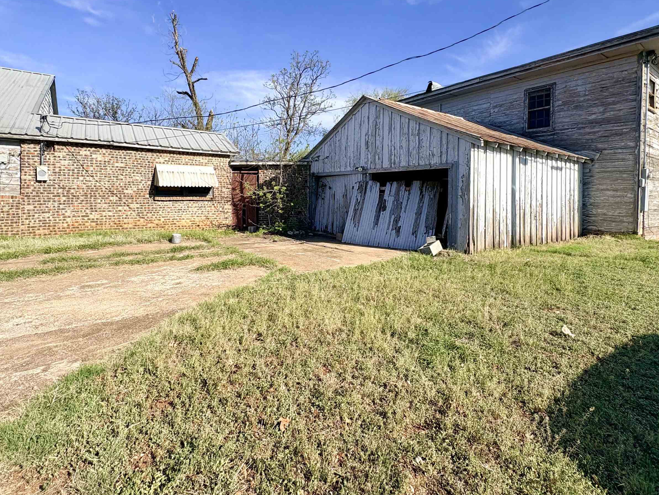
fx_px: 343
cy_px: 200
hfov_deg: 87.7
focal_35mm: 18
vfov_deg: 70.9
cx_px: 327
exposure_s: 1/1976
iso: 50
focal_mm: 2.22
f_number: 2.2
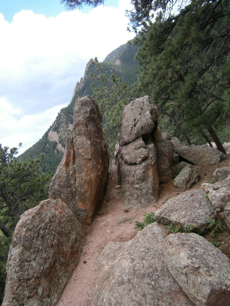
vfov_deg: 67.3
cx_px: 115
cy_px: 153
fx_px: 230
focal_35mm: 26
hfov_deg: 53.1
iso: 80
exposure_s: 1/400
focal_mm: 4.7
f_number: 2.8
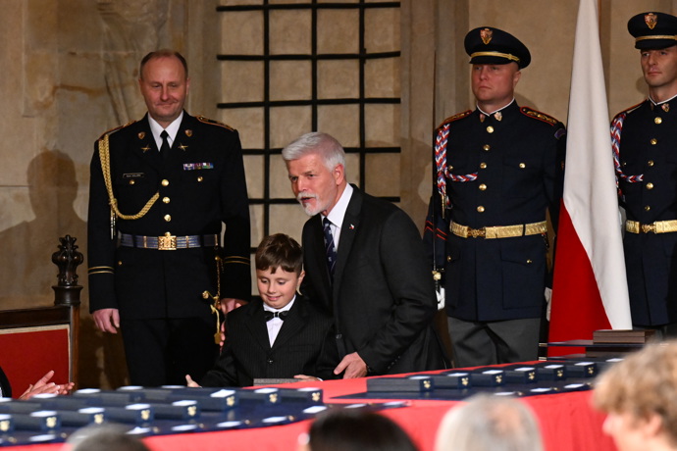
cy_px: 226
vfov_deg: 4.6
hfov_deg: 6.9
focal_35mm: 300
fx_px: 5641
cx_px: 338
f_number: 5
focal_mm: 200
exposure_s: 1/250
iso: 8000
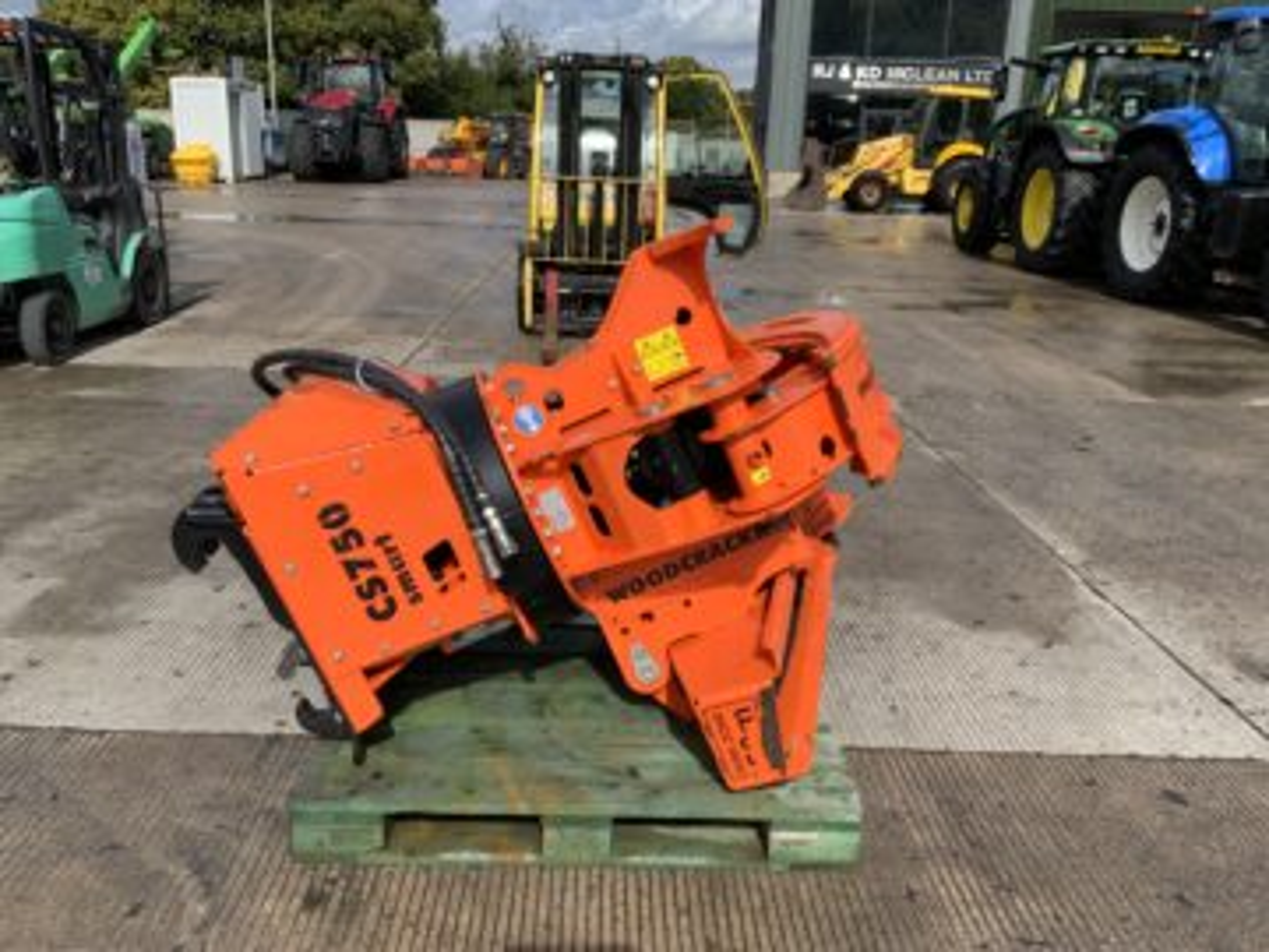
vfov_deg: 48.2
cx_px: 634
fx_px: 1063
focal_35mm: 29
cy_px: 476
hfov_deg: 61.7
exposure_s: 1/1786
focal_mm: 3
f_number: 1.8
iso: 16
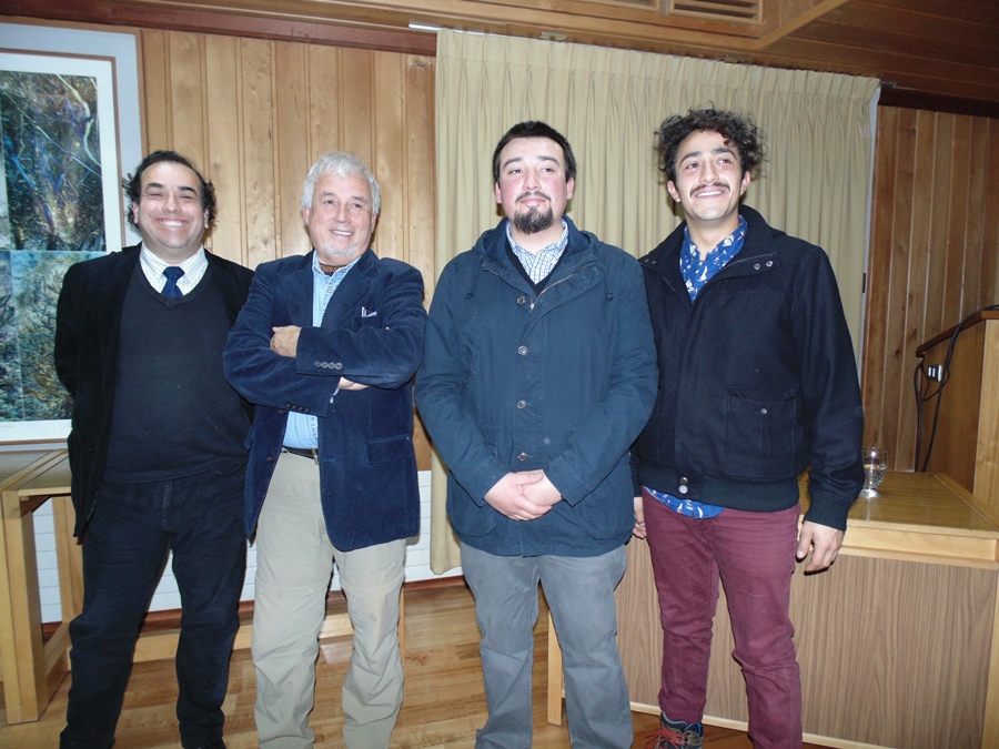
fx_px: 635
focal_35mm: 22
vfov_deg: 61.1
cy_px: 374
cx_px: 500
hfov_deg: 76.4
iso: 200
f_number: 3.1
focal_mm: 4
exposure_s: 1/30
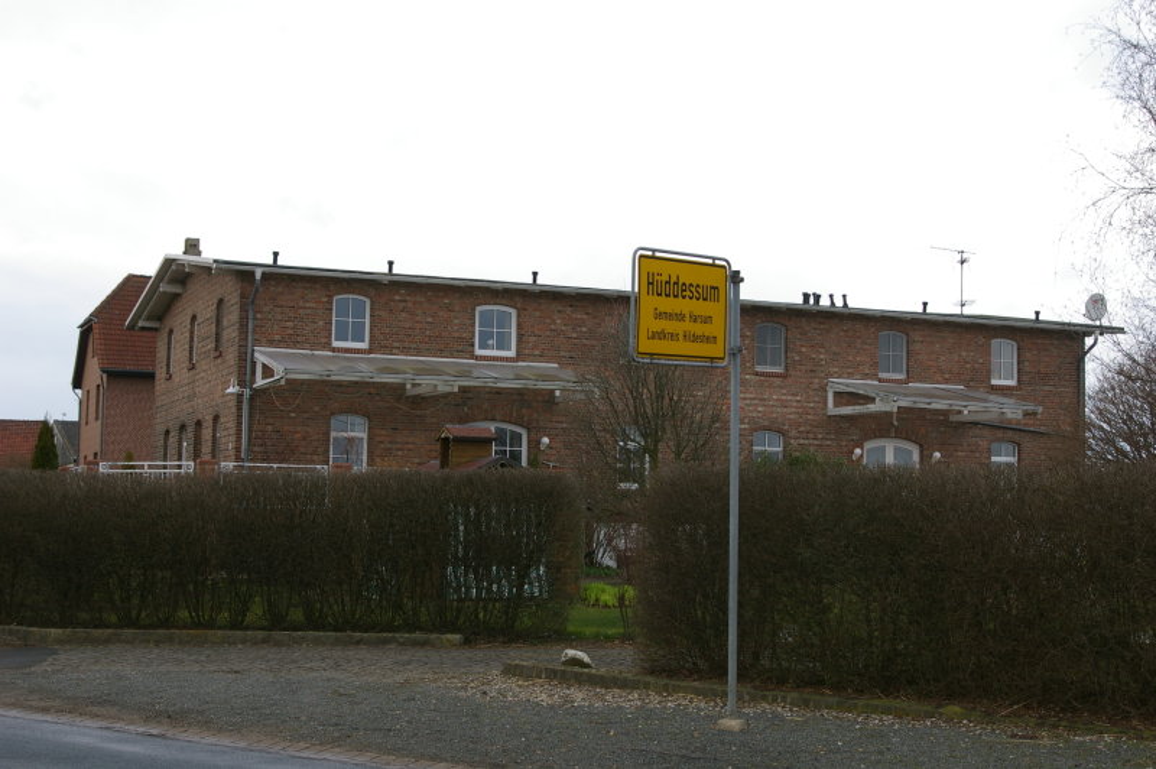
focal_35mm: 57
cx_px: 578
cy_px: 384
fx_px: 1829
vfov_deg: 23.7
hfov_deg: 35.1
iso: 200
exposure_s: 1/125
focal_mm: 38
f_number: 9.5
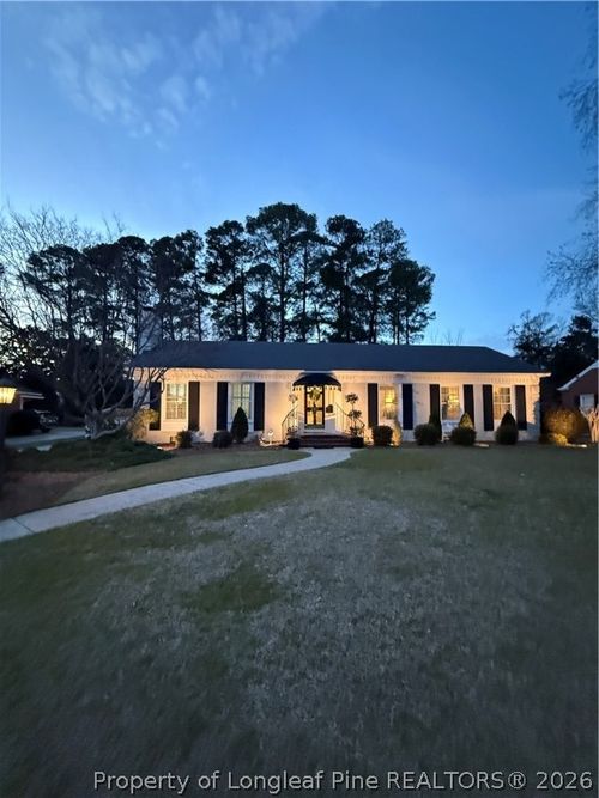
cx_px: 300
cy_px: 399
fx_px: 323
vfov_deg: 102.1
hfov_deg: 85.7
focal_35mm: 14
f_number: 2.2
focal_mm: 2.22
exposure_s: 1/40
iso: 1250
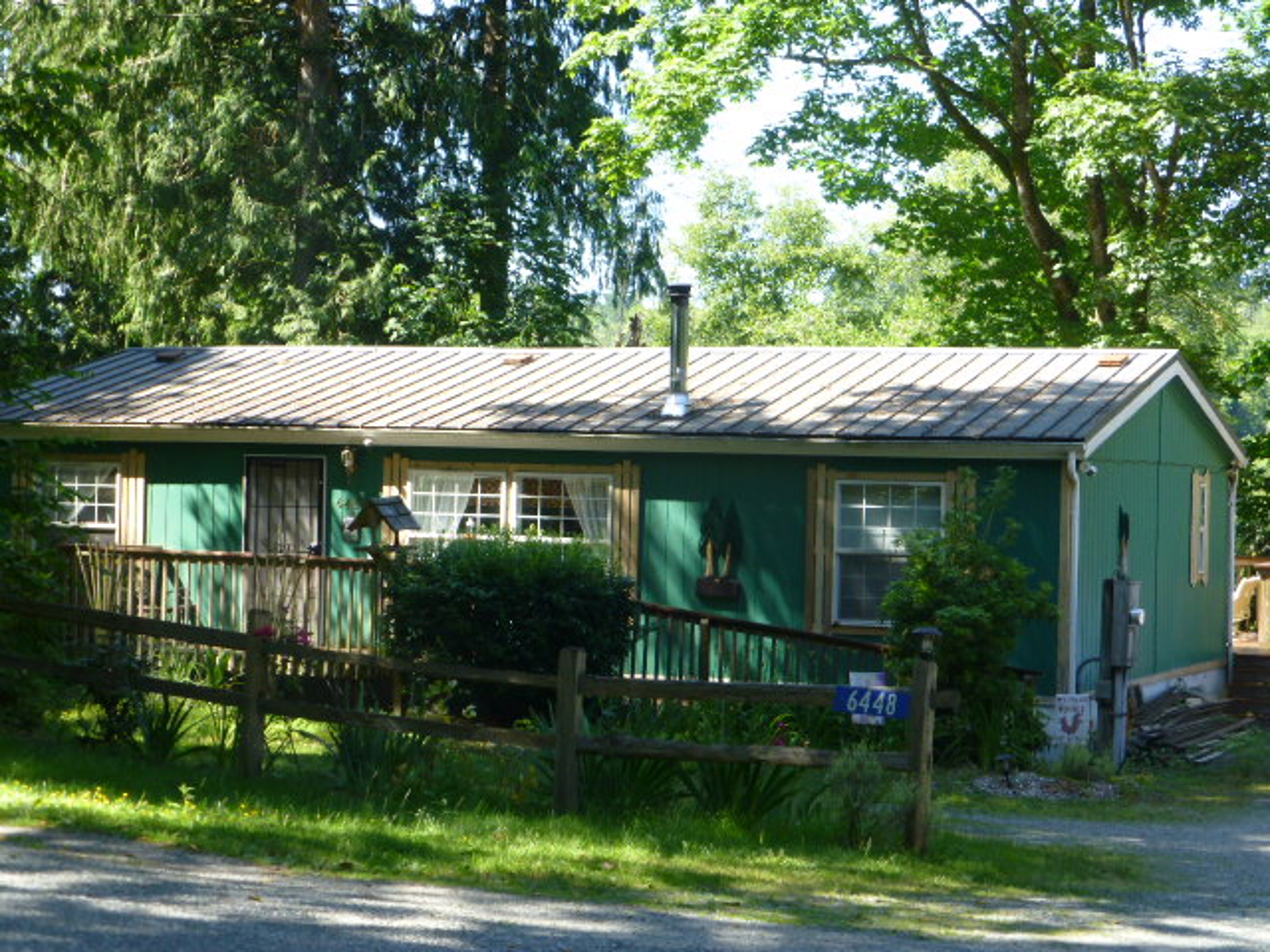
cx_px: 635
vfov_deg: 18.7
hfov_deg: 24.7
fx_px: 2898
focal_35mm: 79
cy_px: 476
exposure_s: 1/125
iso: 200
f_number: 5.1
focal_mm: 14.2
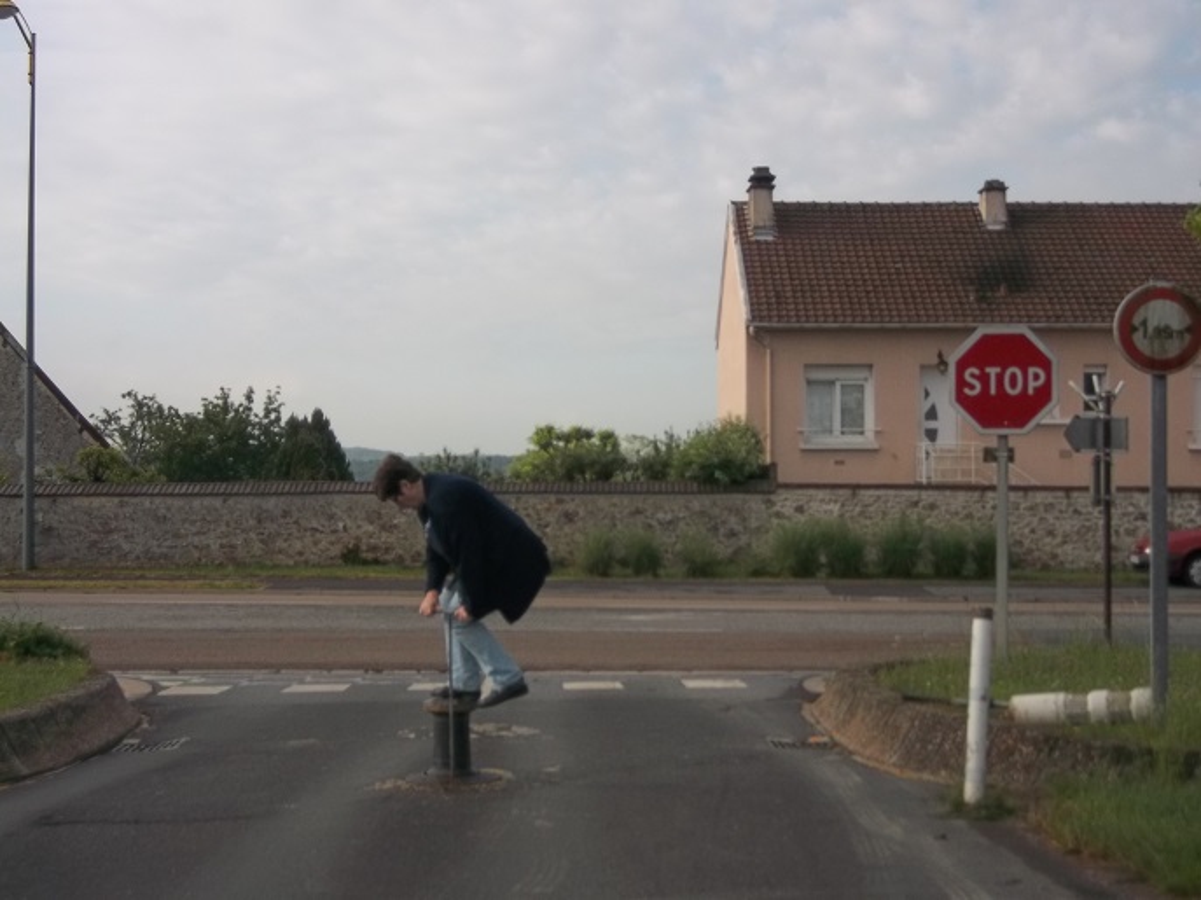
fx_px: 2116
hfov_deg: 31.7
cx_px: 600
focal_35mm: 61
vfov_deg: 24.0
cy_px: 450
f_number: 4.1
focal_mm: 11
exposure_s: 1/500
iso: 80
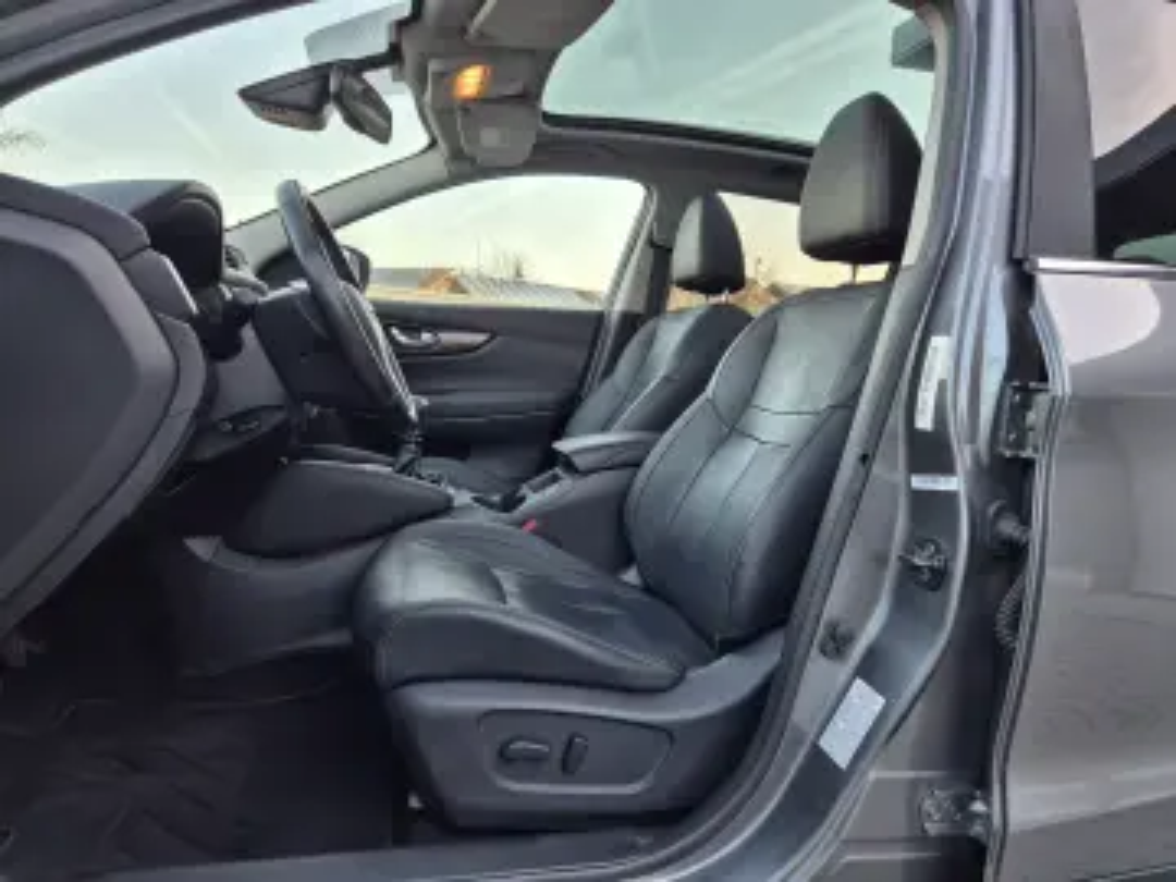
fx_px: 781
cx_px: 588
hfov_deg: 73.9
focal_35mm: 23
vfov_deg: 58.9
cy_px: 441
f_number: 1.8
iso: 64
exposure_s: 1/180
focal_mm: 5.4
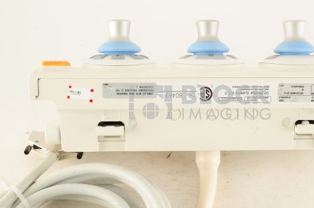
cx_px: 200
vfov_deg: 20.0
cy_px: 103
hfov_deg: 29.5
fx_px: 592
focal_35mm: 68
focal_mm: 50
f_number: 13
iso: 1600
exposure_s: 1/125
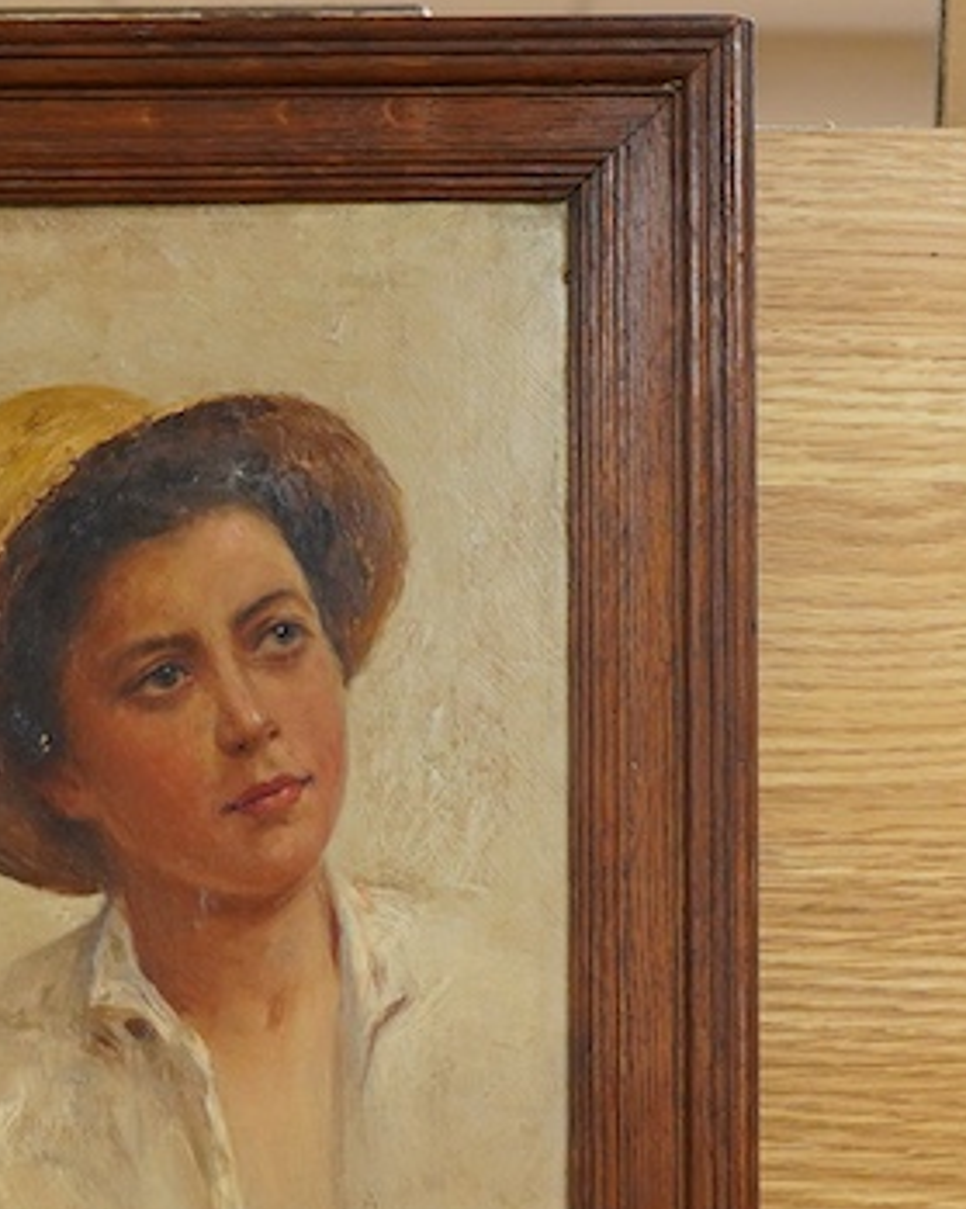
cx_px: 270
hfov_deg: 14.1
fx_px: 3897
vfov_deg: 17.6
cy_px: 804
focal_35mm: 109
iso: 1250
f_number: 8
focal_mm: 30
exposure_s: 1/125
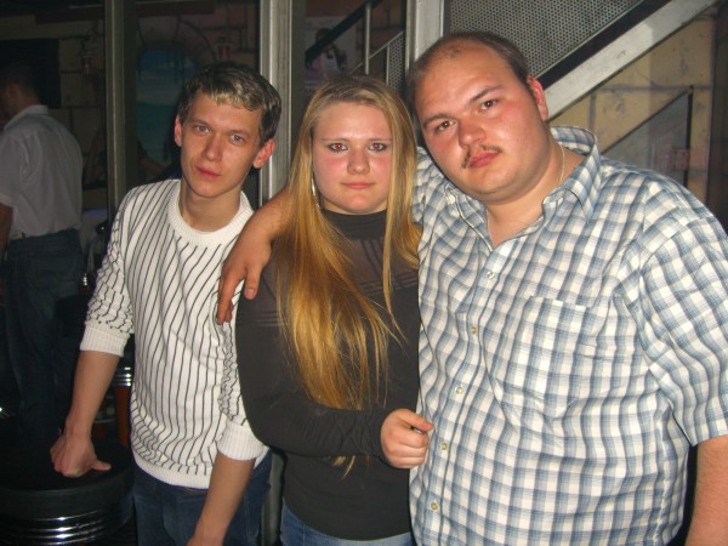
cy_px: 273
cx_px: 364
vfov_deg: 37.7
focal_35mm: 38
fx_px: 799
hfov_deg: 49.0
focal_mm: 7.9
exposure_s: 1/60
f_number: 2.8
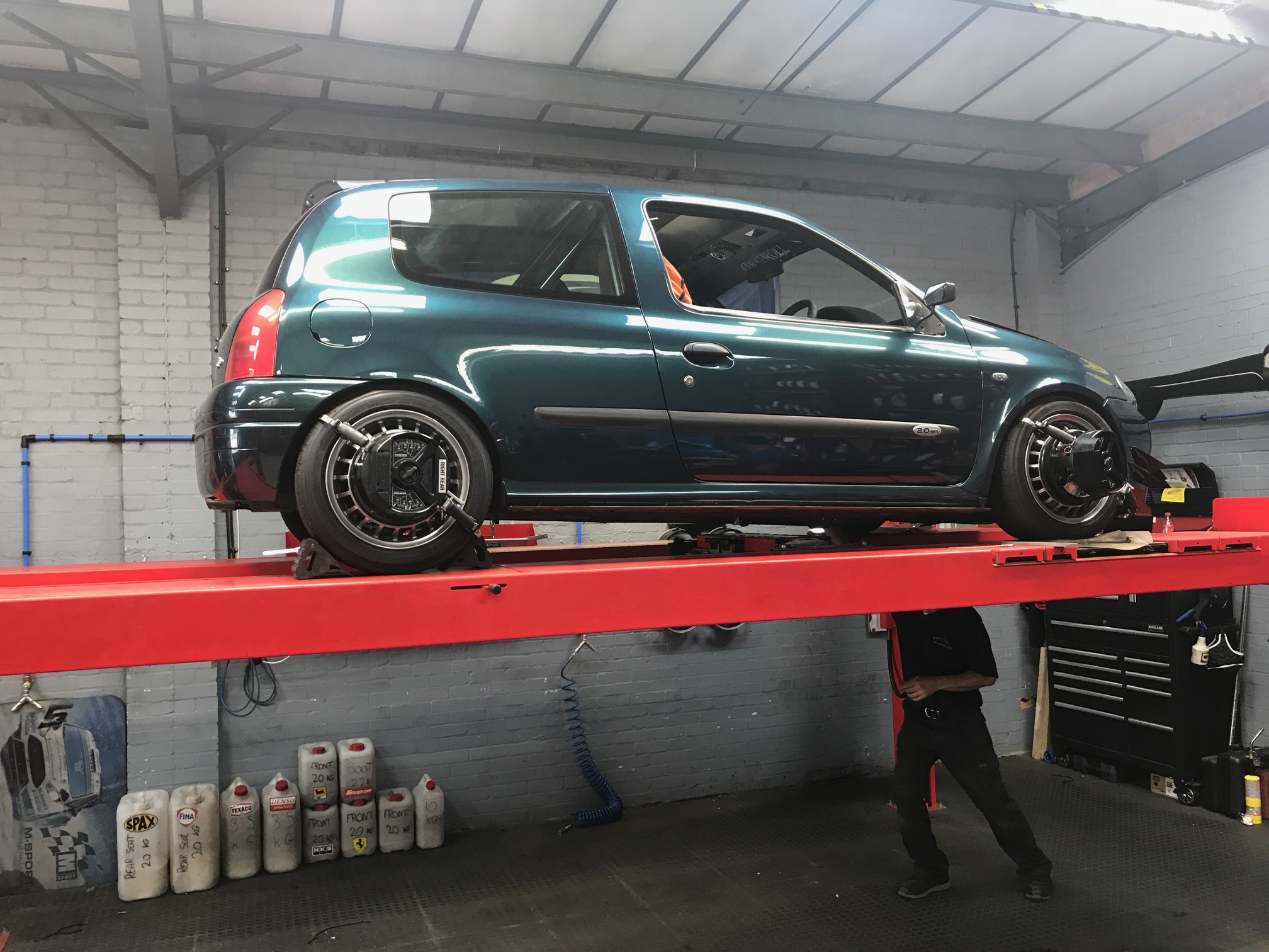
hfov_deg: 63.4
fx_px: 1026
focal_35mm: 28
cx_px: 634
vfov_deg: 49.7
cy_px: 476
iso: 40
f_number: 1.8
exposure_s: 1/20
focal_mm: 3.99
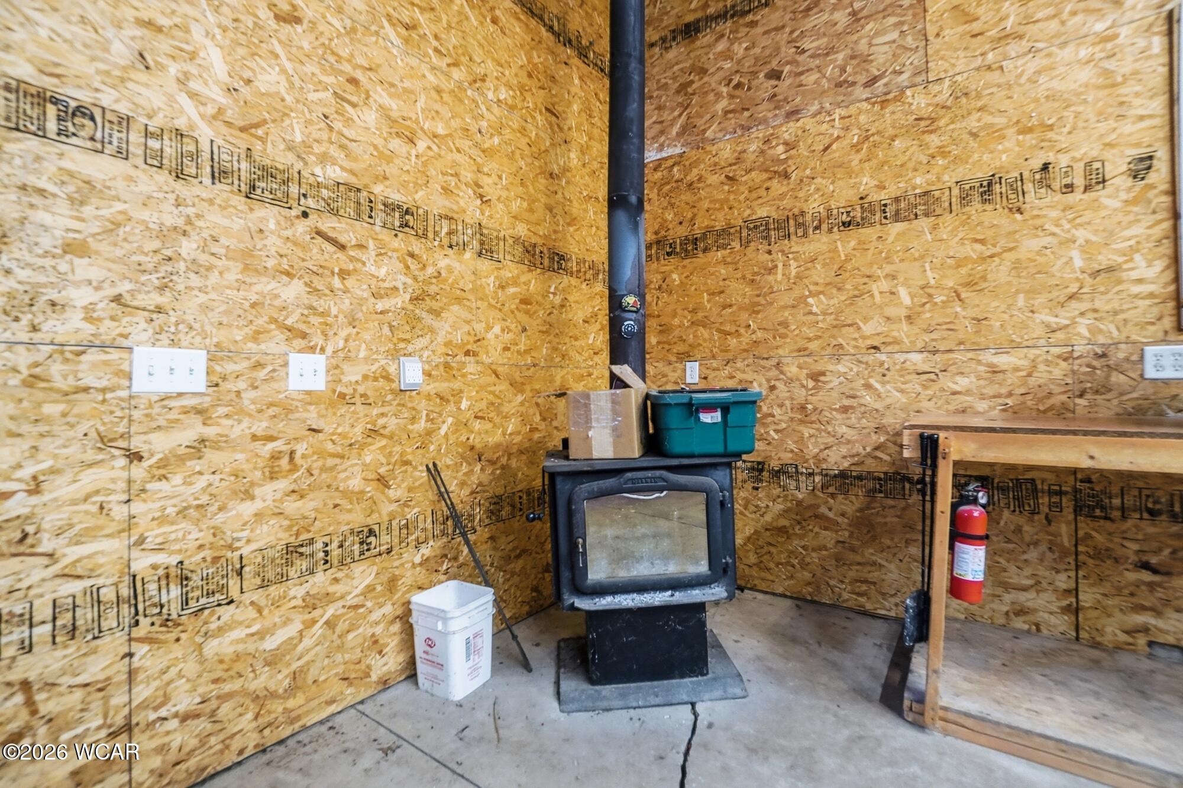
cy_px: 394
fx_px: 493
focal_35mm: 15
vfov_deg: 77.3
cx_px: 592
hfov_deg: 100.4
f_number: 5.6
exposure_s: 1/45
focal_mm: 10
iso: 125
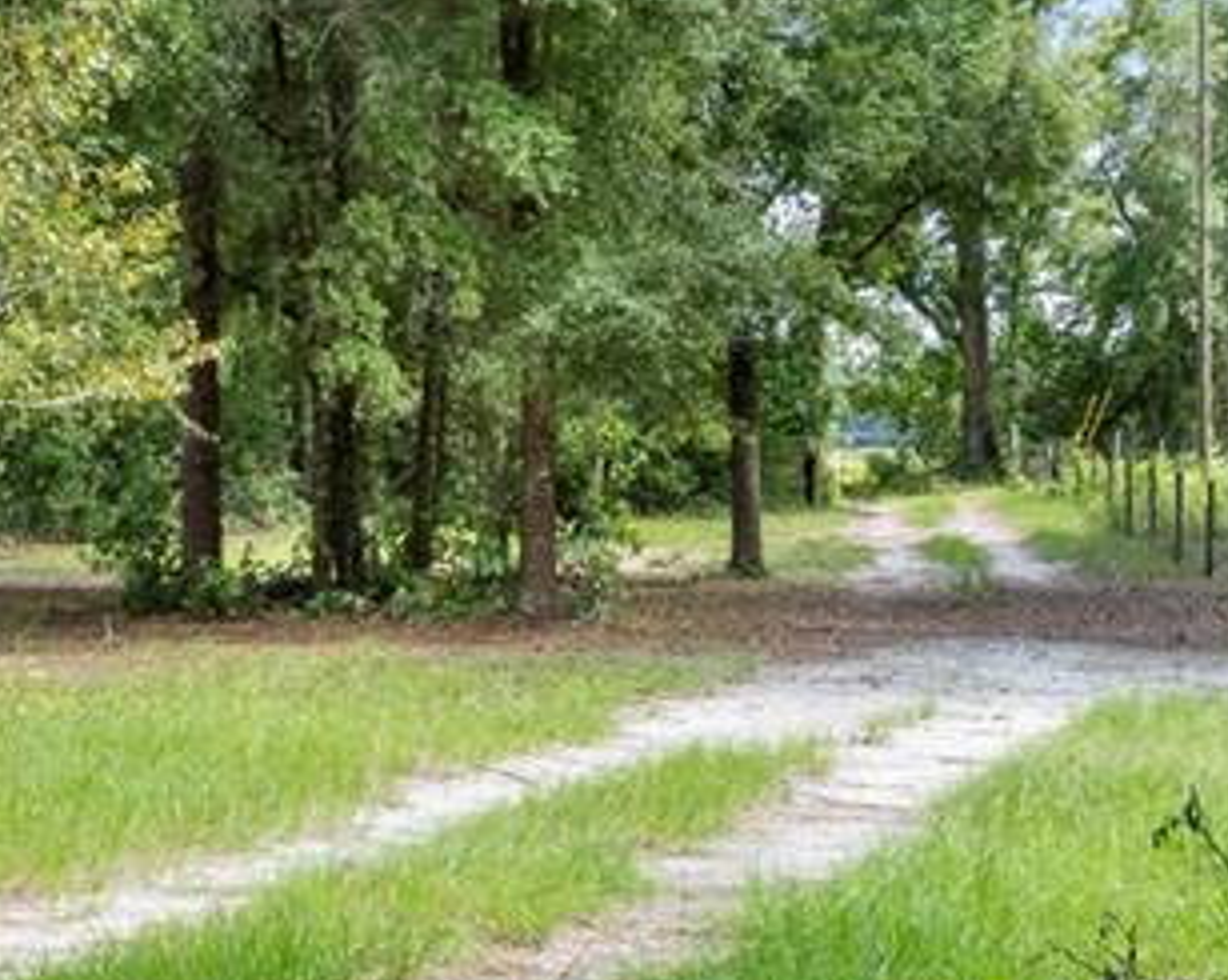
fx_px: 3413
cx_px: -388
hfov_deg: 18.9
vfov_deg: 16.3
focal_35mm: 94
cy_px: 676
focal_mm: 20
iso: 250
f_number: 8
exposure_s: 1/1600
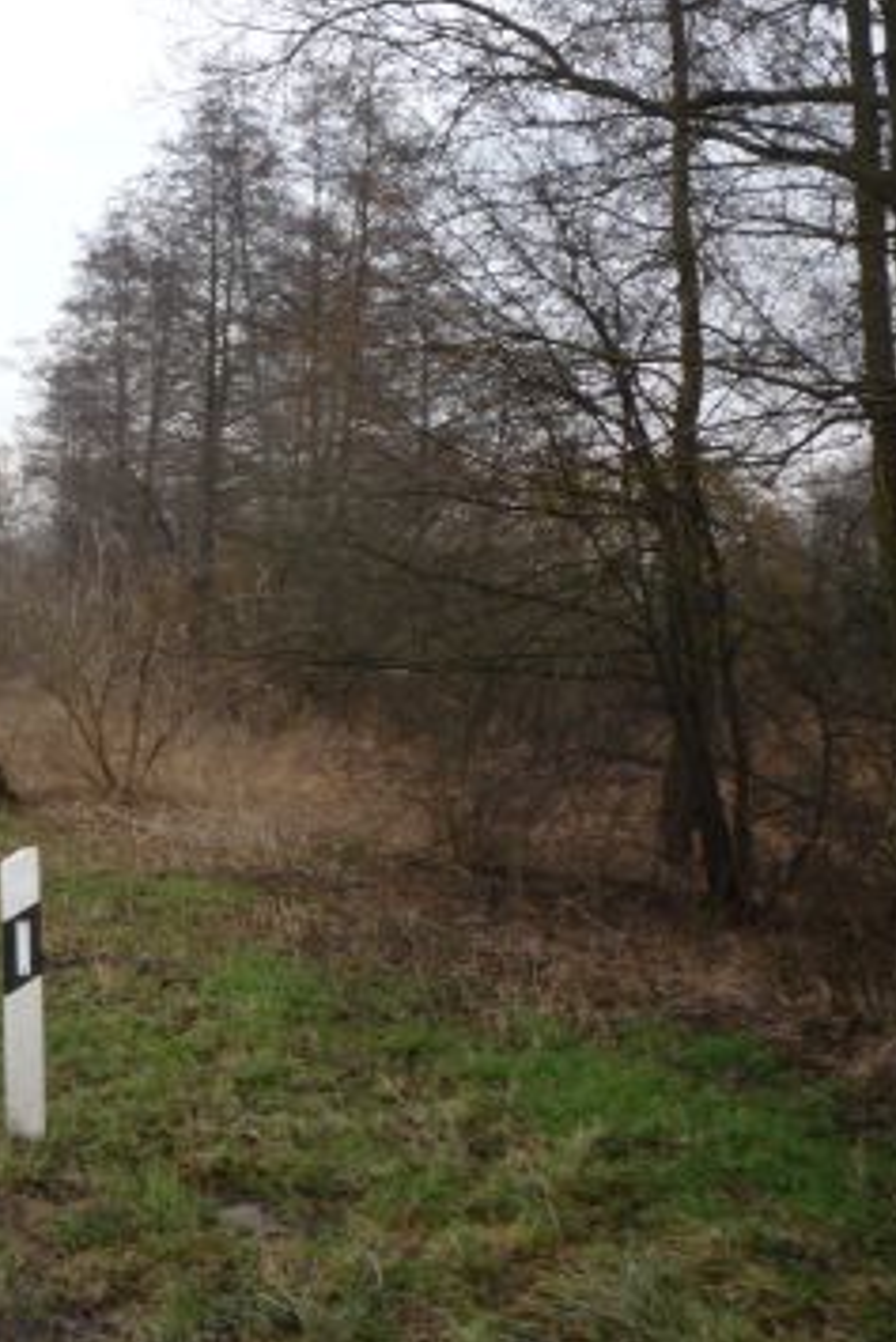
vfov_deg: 43.6
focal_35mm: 45
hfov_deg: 29.0
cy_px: 669
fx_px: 1678
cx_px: 136
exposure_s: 1/250
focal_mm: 5.2
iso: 200
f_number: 4
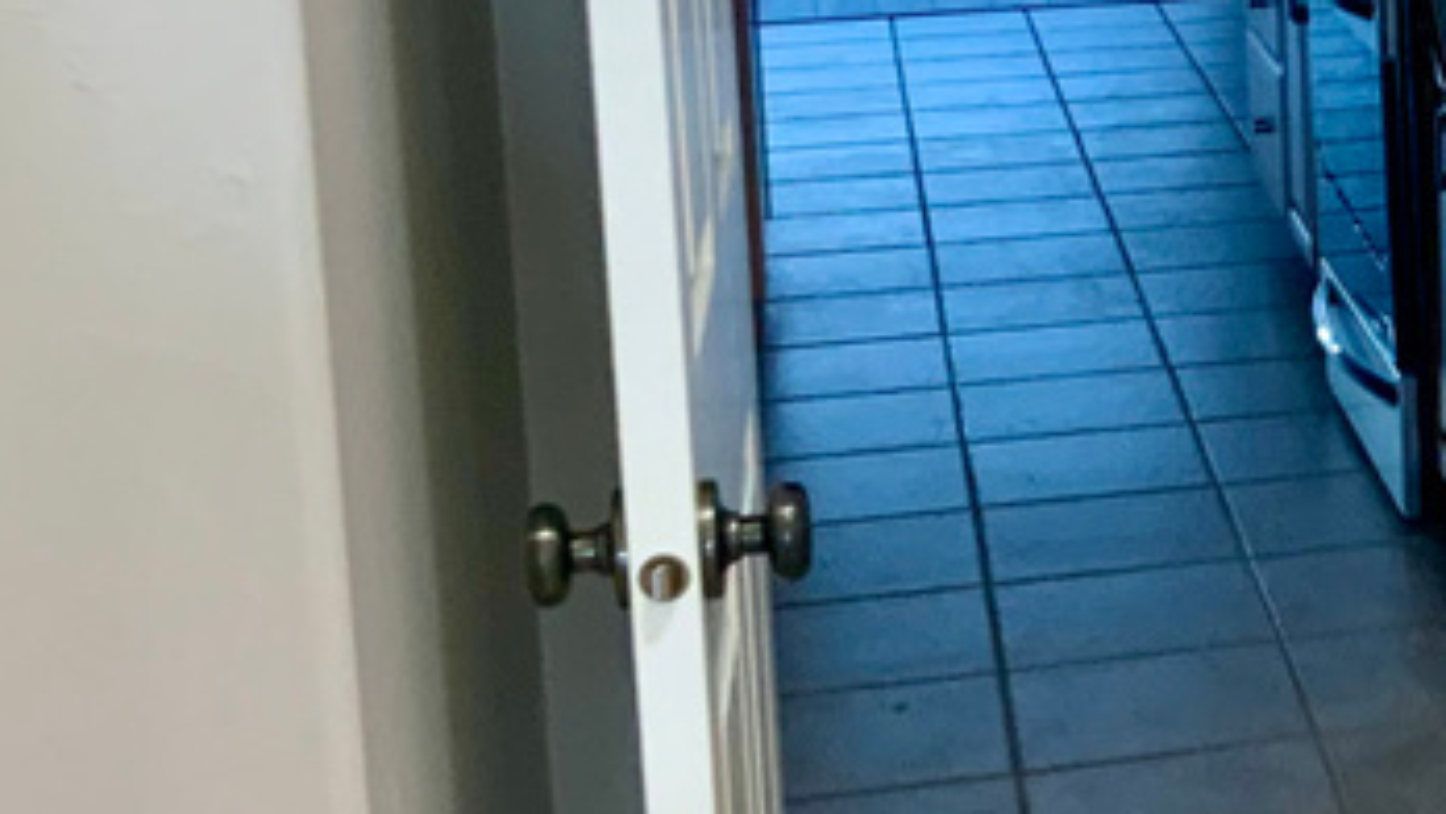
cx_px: 1824
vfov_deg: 12.9
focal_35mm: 93
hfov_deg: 21.0
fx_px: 3567
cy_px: 29
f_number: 1.8
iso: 160
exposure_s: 1/60
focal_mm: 3
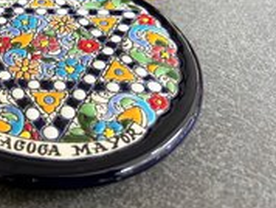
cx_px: 27
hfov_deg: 35.8
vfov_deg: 27.9
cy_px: 13
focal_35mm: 50
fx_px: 399
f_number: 1.5
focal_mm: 5.7
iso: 250
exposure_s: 1/60
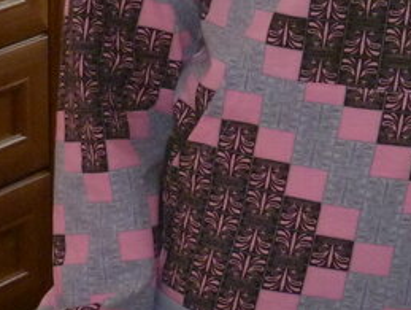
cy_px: -86
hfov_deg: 8.8
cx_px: 433
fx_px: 2640
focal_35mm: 222
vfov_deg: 6.7
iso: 250
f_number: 3.5
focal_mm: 8.6
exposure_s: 1/40
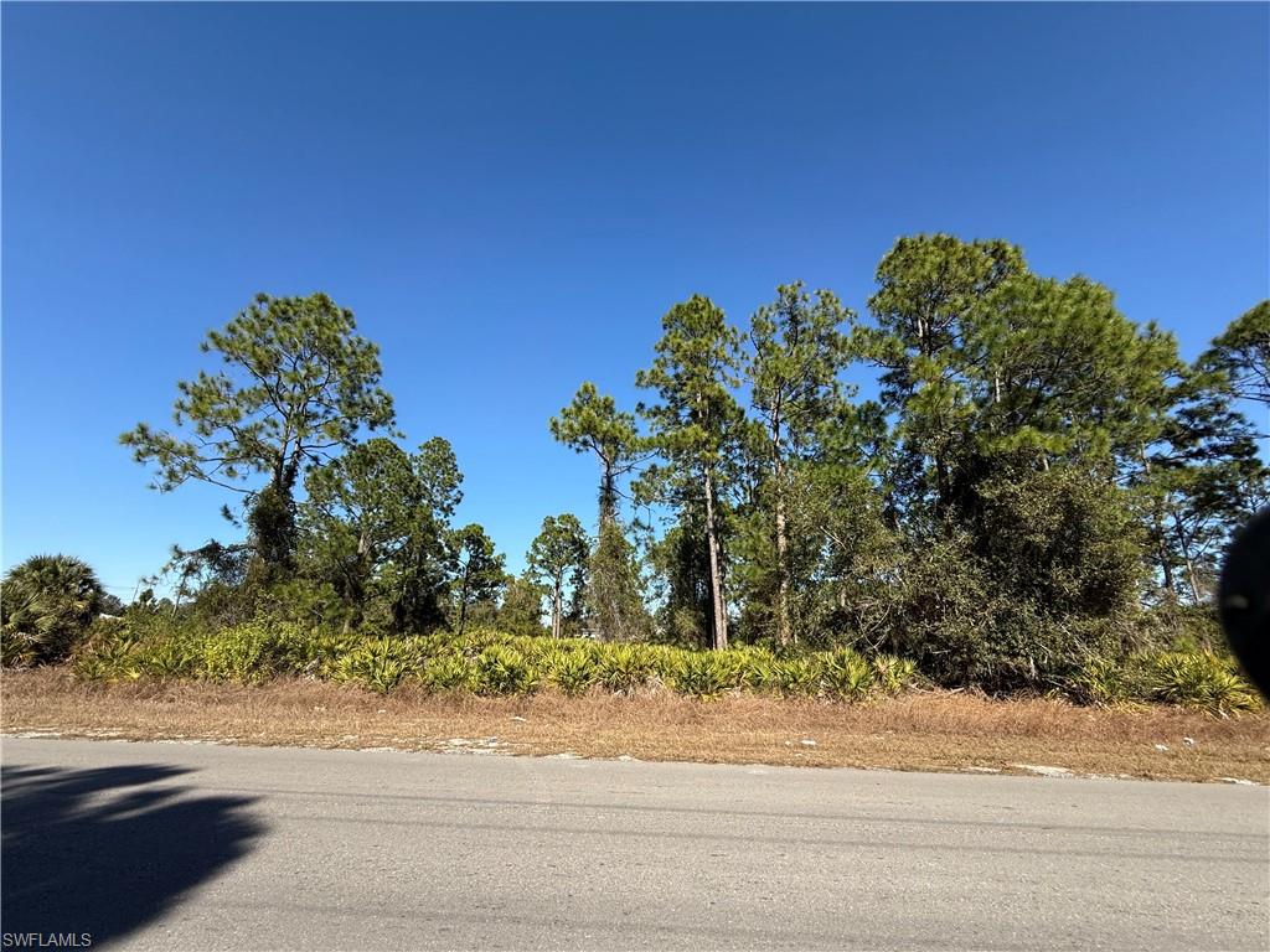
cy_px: 476
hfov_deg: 102.1
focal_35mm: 14
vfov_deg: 85.7
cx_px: 635
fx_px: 514
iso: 50
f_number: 2.2
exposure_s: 1/1285
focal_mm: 2.22
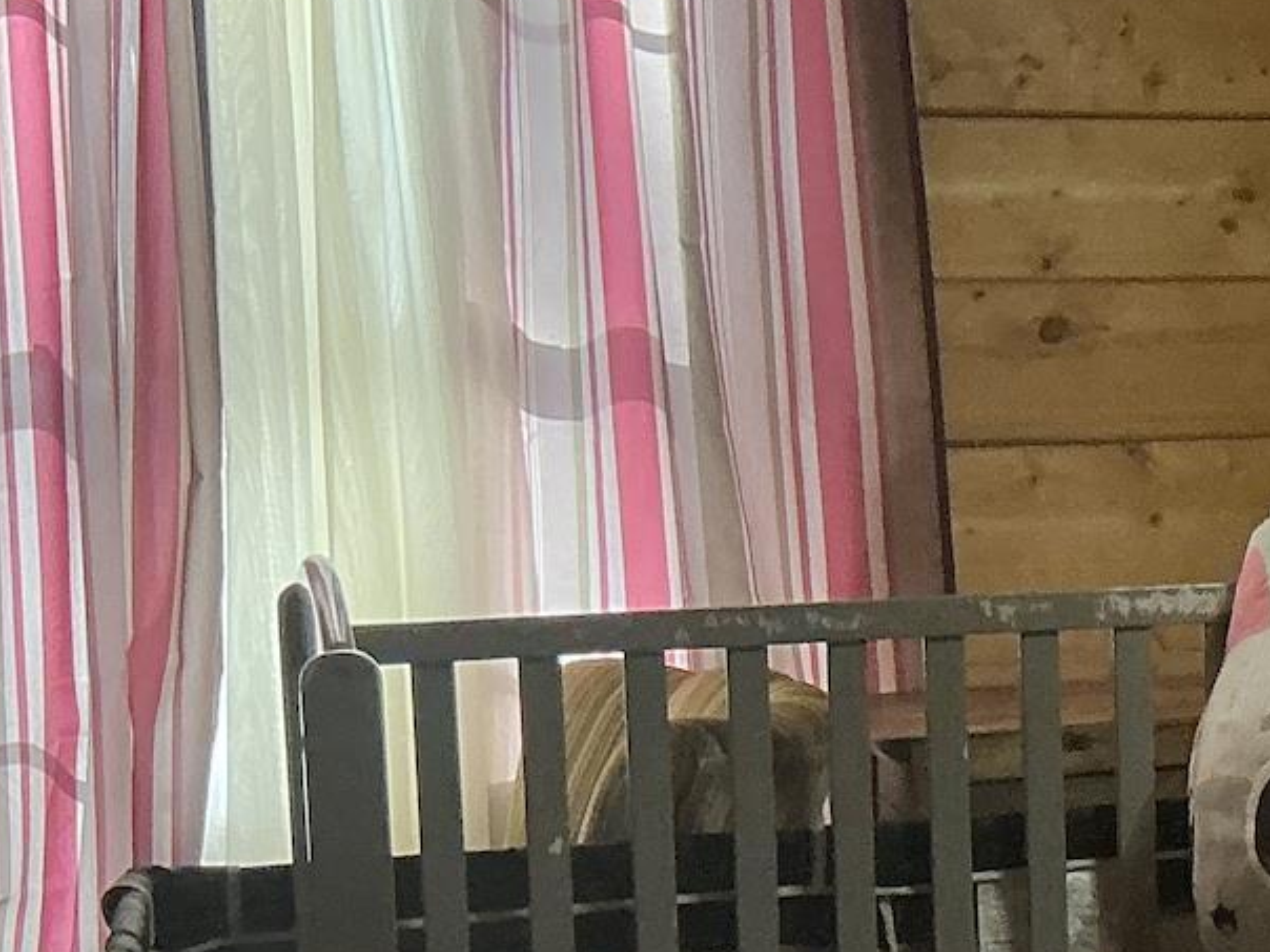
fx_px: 3485
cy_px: 675
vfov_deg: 15.5
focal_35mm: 95
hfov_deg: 18.3
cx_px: 1920
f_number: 1.8
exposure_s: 1/98
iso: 64
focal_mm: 3
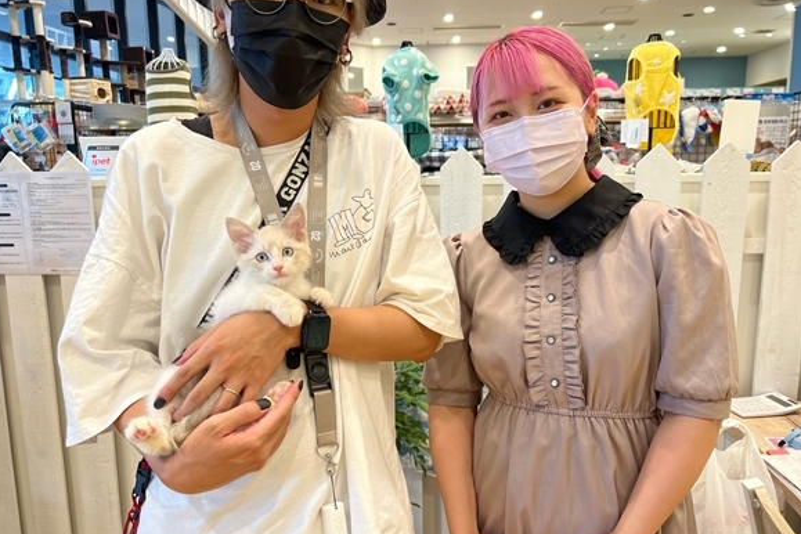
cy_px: 261
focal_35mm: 28
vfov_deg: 46.4
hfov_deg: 65.5
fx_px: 623
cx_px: 401
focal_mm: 5.7
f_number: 1.5
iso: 50
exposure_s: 1/120
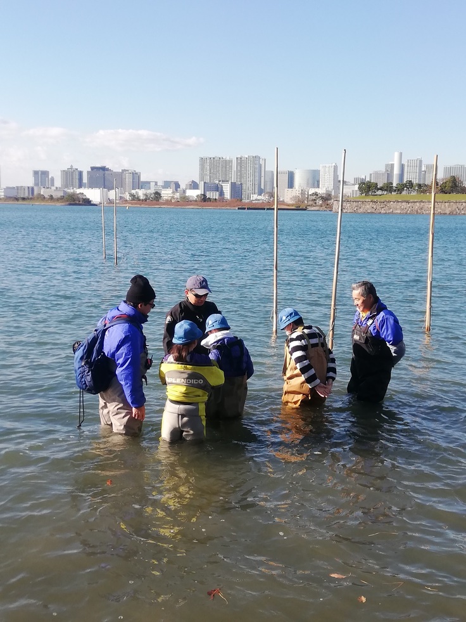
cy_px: 311
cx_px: 233
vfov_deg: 41.2
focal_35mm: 46
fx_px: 825
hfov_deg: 31.5
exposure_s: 1/588
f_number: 2.2
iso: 50
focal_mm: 3.81
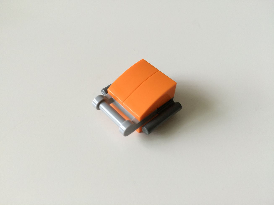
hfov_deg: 61.7
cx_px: 137
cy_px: 102
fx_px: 230
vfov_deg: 48.2
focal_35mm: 29
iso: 50
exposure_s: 1/30
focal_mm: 4.15
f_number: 2.2
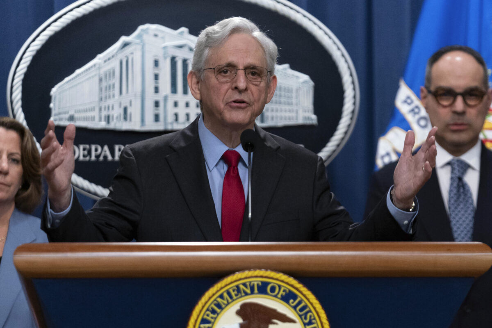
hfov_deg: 10.3
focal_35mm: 200
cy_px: 164
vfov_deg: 6.9
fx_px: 2733
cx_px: 246
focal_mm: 200
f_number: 3.2
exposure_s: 1/320
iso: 2500
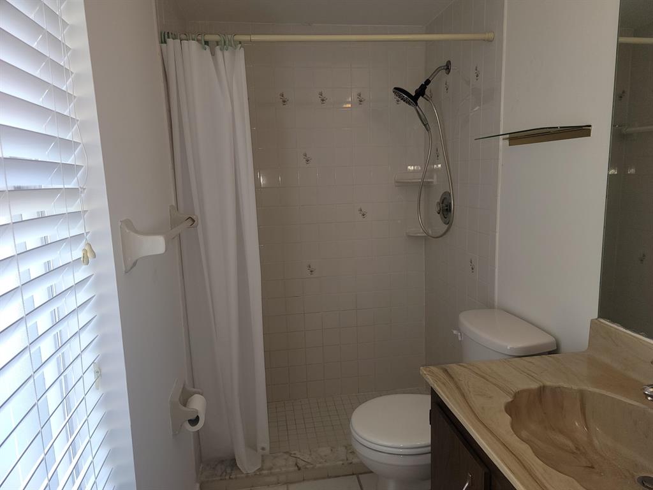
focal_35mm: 24
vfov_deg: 56.8
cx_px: 326
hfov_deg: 71.6
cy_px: 245
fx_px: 453
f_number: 1.8
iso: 32
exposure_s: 1/60
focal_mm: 6.7
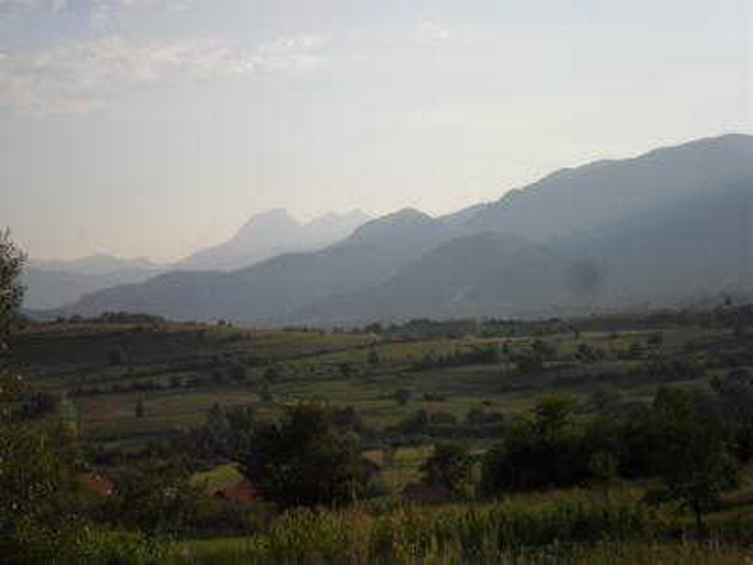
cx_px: 376
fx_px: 1610
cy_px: 282
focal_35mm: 74
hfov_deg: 26.3
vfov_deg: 19.9
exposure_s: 1/1000
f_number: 3.9
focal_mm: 13.2
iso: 100
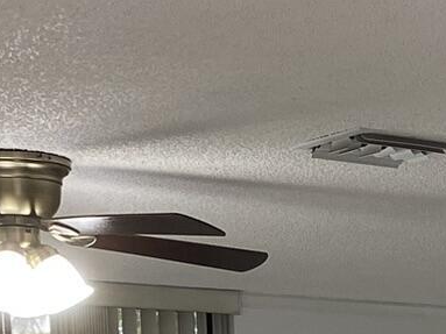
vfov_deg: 9.6
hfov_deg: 13.6
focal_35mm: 139
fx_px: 1790
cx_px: 589
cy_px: 762
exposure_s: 1/120
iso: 100
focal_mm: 4.25
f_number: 1.8
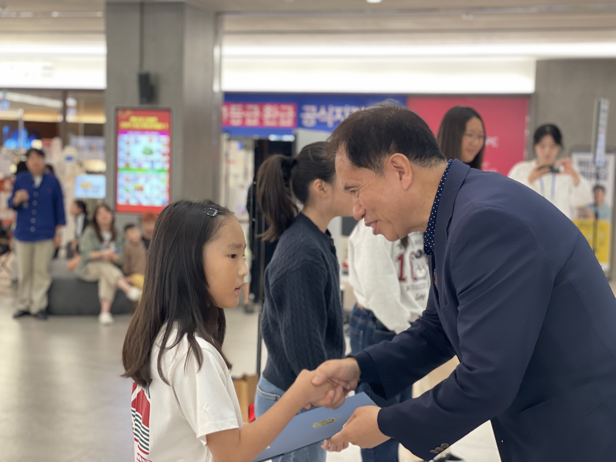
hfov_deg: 36.8
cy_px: 231
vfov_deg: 28.0
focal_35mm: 52
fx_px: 925
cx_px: 308
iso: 160
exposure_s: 1/40
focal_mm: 6
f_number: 2
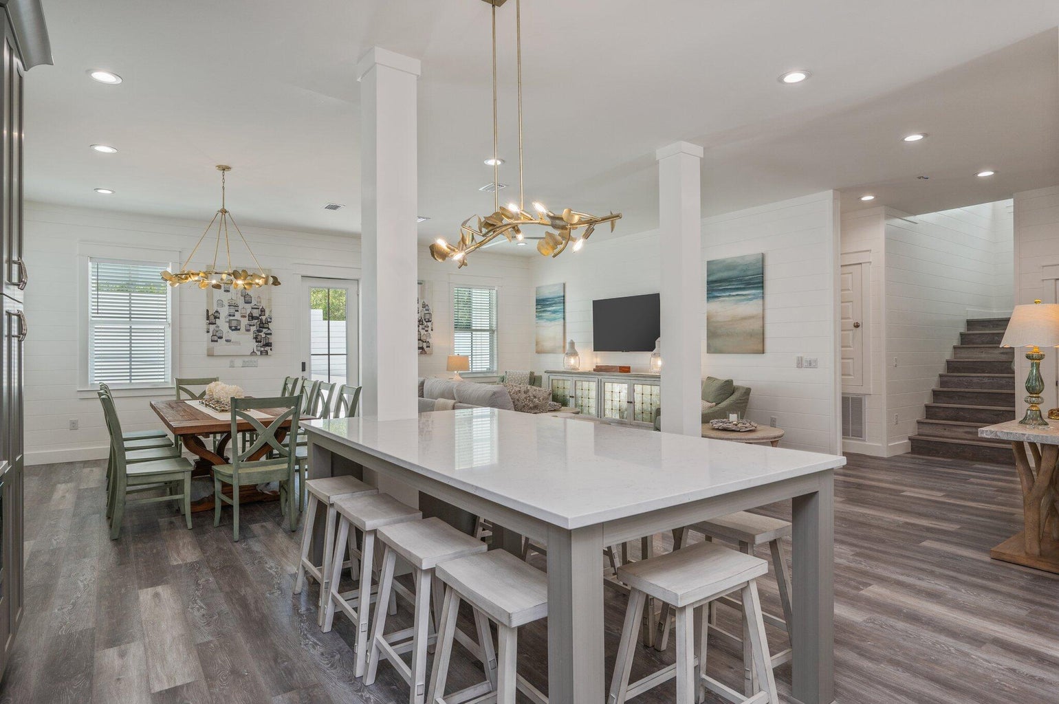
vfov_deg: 63.1
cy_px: 352
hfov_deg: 85.5
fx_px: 573
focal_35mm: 20
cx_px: 530
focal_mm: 19.5
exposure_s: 1/30
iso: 320
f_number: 9
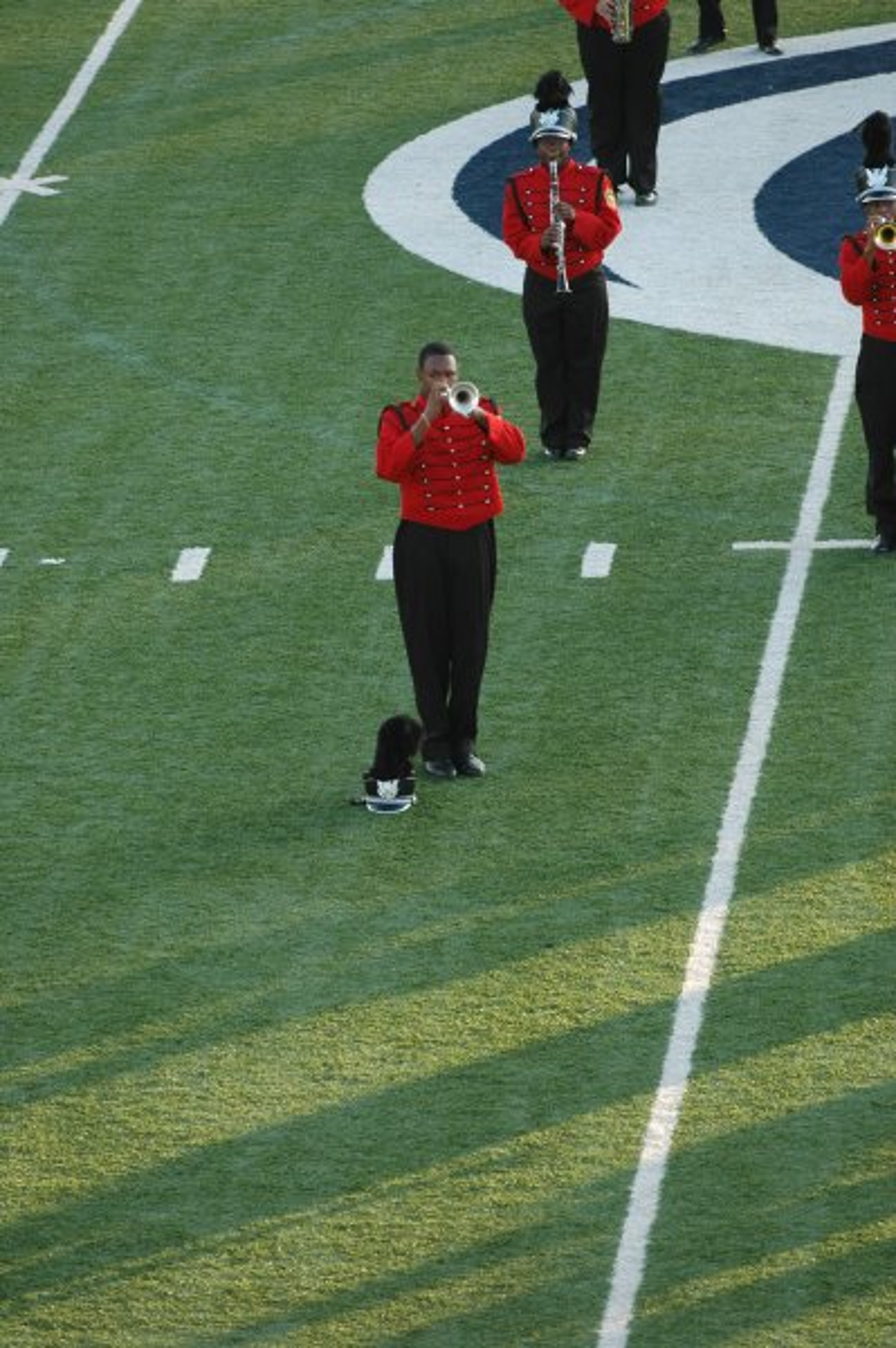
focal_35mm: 300
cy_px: 674
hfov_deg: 4.6
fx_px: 11219
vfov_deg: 6.9
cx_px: 448
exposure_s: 1/200
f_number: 3.5
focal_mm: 200
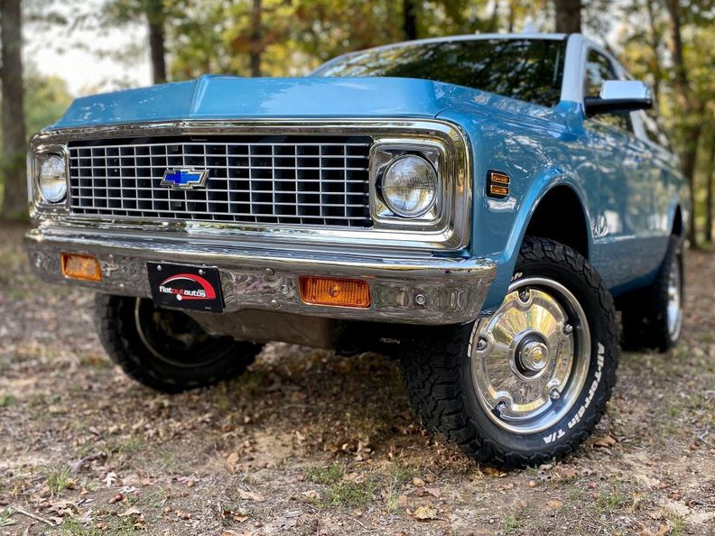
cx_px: 403
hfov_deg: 52.5
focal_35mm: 35
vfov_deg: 40.5
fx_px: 723
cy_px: 215
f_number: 1.8
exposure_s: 1/121
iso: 40
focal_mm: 4.25
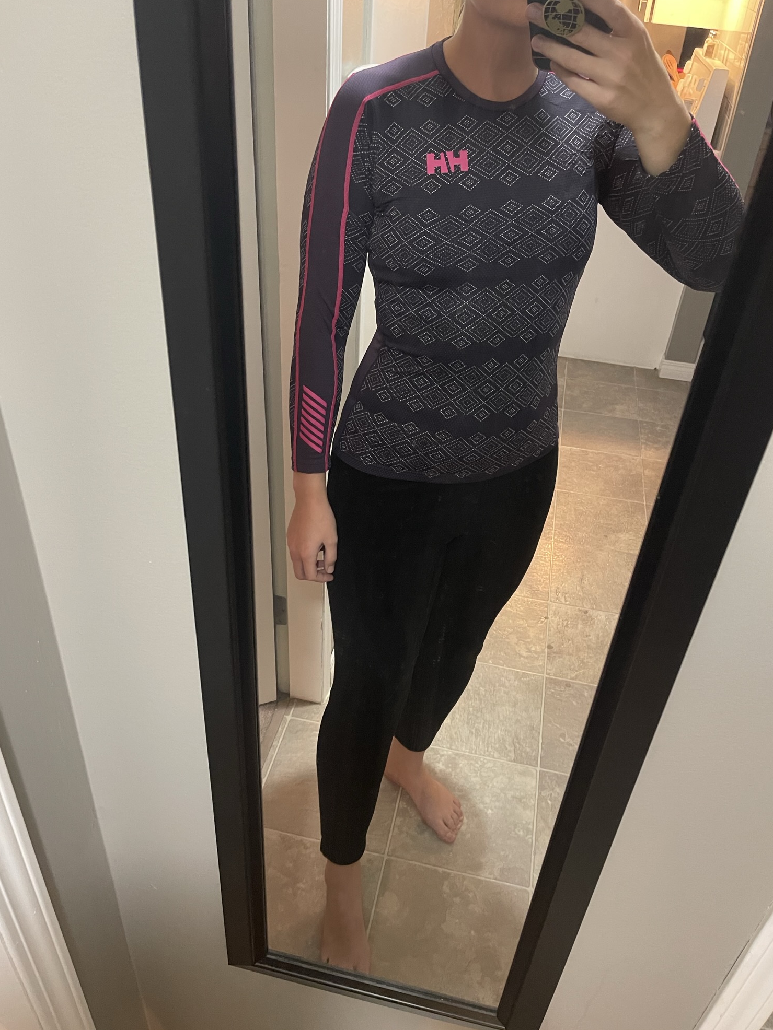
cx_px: 382
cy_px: 502
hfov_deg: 51.4
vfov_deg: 65.3
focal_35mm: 27
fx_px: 804
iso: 500
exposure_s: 1/30
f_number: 1.6
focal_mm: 5.1
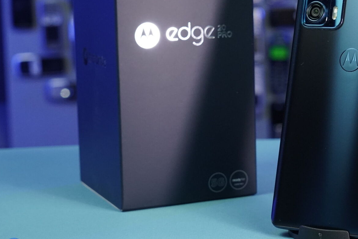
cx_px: 288
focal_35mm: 93
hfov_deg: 21.6
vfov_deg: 14.7
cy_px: 71
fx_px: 925
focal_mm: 57
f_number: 8
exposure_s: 1/160
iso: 3200
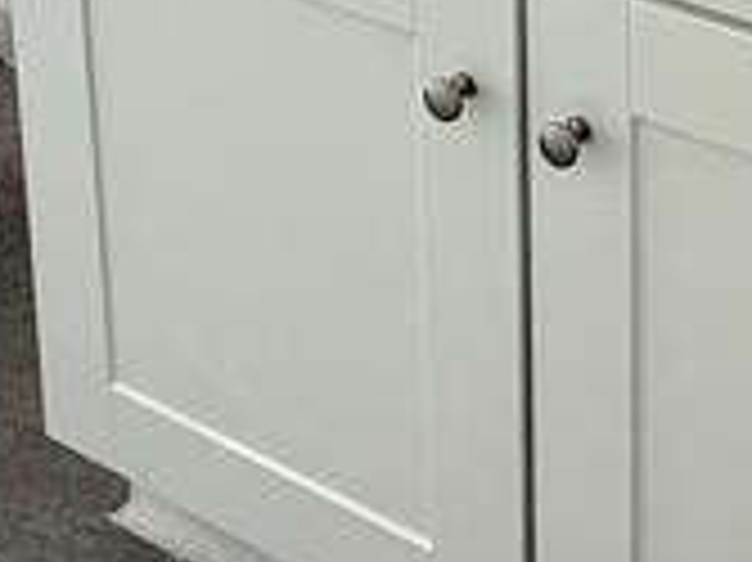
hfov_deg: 21.7
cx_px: 802
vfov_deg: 14.2
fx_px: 1867
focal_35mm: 86
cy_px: -575
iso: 64
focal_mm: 2.22
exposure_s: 1/109
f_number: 2.2
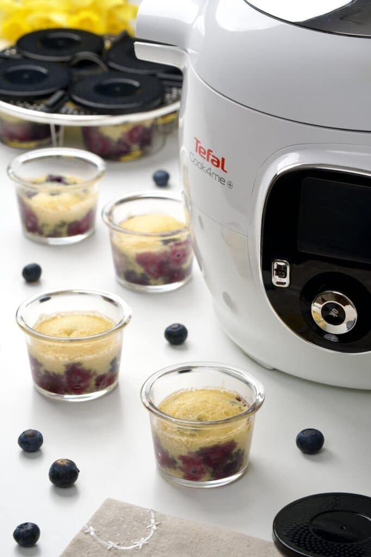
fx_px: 1808
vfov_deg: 17.5
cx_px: 186
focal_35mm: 117
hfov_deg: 11.7
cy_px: 278
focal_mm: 117
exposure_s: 1/6
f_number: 9
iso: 100
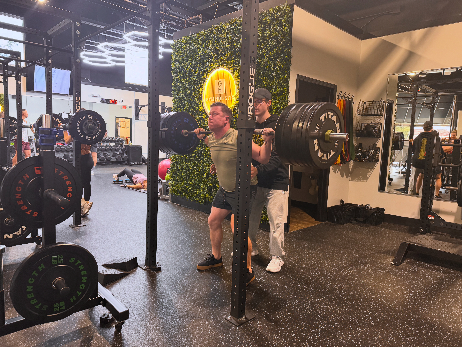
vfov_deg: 56.8
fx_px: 320
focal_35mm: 24
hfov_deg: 71.6
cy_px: 174
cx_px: 231
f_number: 1.78
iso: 400
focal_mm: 6.76
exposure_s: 1/60
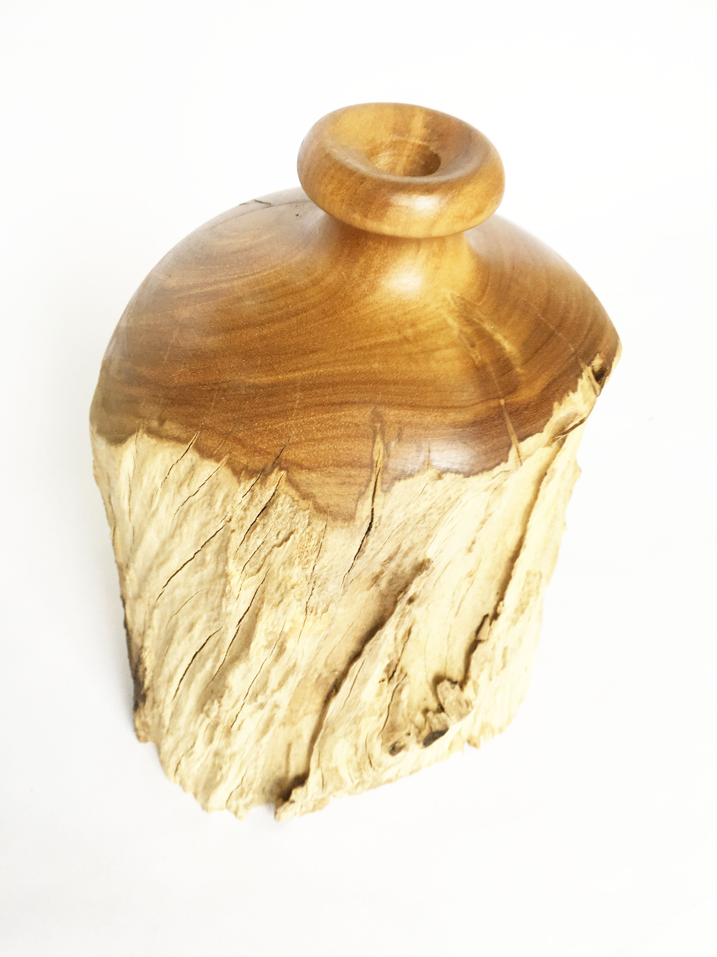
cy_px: 478
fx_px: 801
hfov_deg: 48.2
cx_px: 358
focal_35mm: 29
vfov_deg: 61.7
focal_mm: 4.15
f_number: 2.2
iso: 40
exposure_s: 1/100
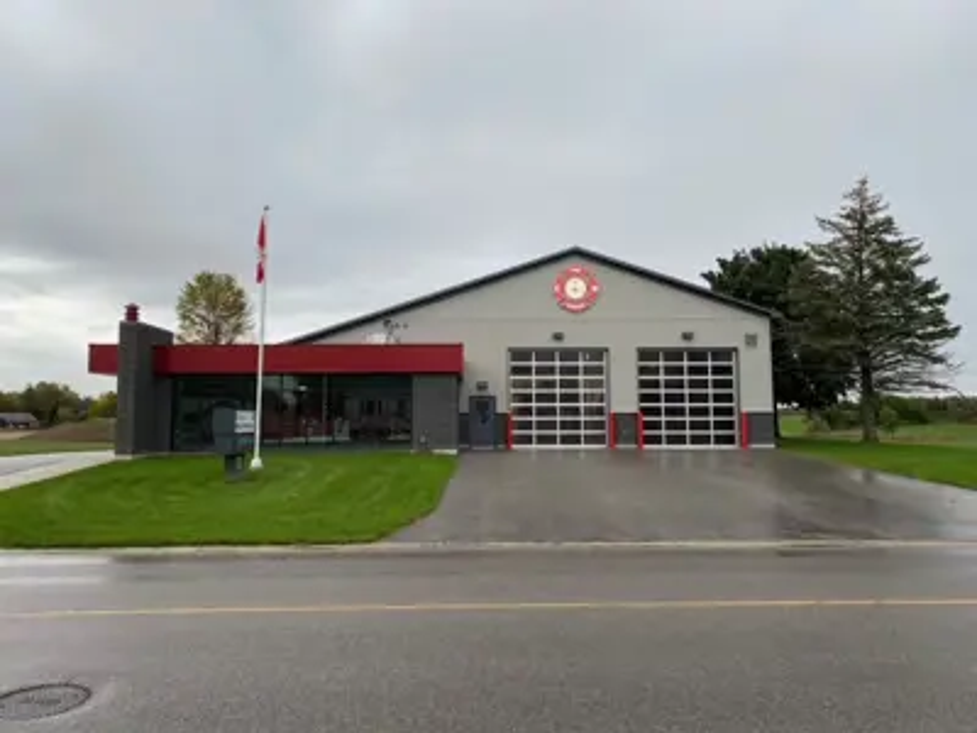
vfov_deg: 53.1
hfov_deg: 67.3
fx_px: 734
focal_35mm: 26
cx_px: 488
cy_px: 366
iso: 32
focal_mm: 4.25
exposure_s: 1/487
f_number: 1.8
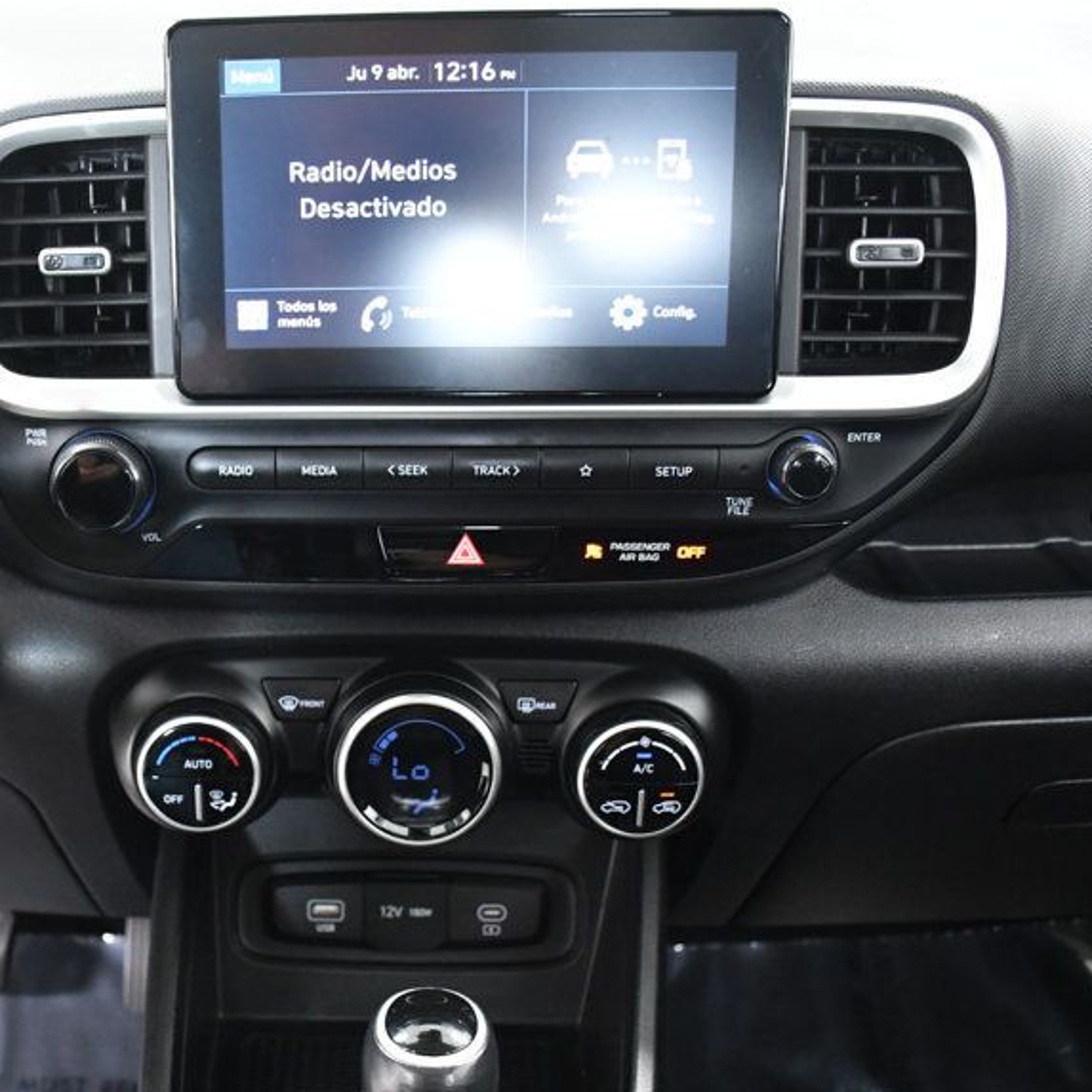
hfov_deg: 39.8
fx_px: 1463
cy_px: 621
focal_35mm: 41
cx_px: 274
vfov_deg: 40.8
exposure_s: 1/60
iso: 2500
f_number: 4
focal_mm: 18
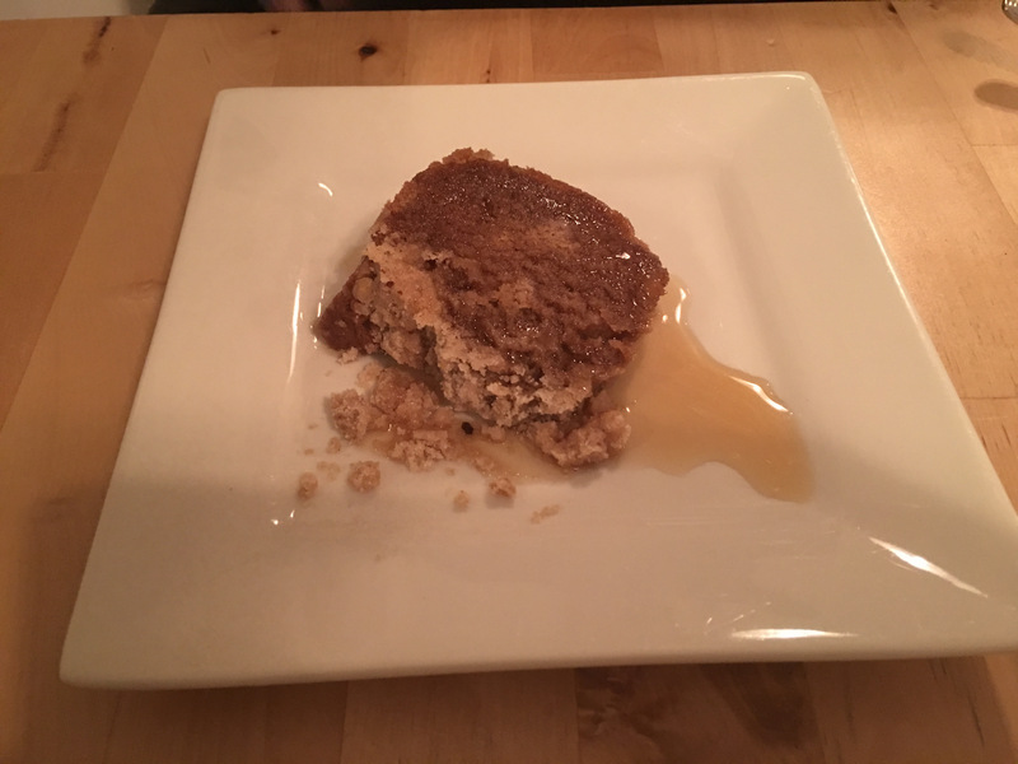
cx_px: 509
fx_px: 853
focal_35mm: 29
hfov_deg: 61.7
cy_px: 382
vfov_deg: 48.2
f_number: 2.2
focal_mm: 4.15
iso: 100
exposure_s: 1/4
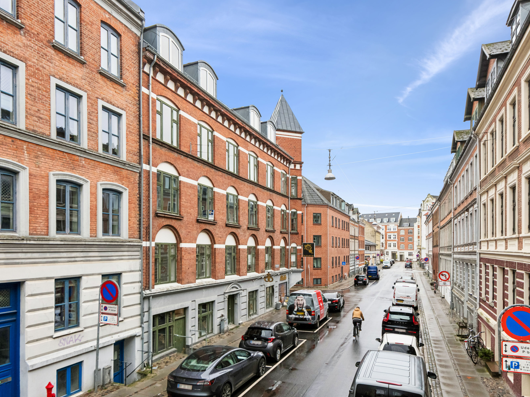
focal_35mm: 23
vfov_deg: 58.9
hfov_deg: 73.8
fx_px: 352
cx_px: 242
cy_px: 197
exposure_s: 1/125
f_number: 9
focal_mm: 21
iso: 1000
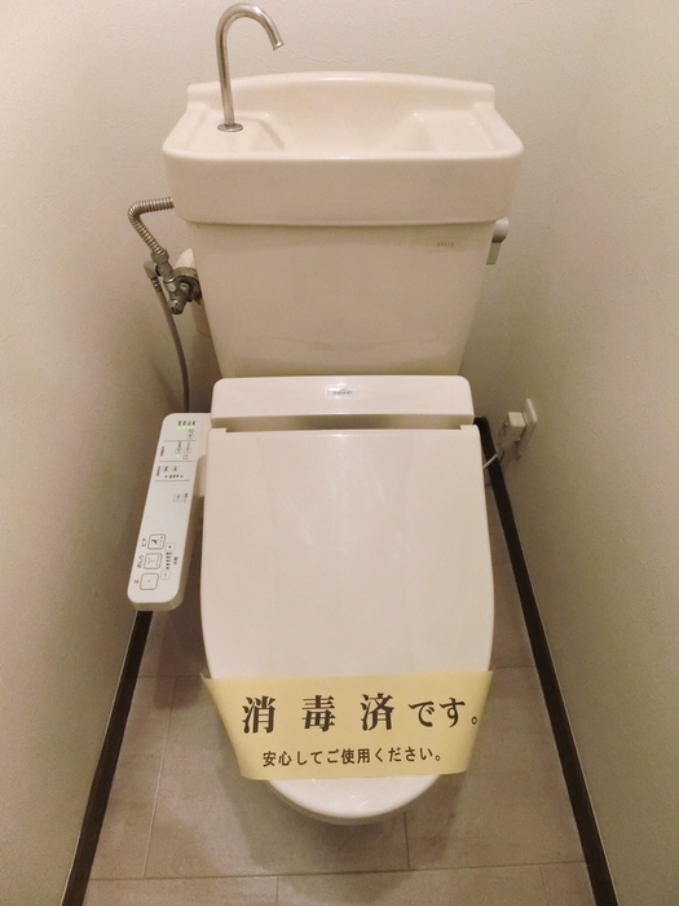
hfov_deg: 68.7
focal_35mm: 19
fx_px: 497
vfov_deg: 84.7
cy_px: 453
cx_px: 340
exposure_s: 1/60
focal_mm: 4.06
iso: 640
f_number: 2.7
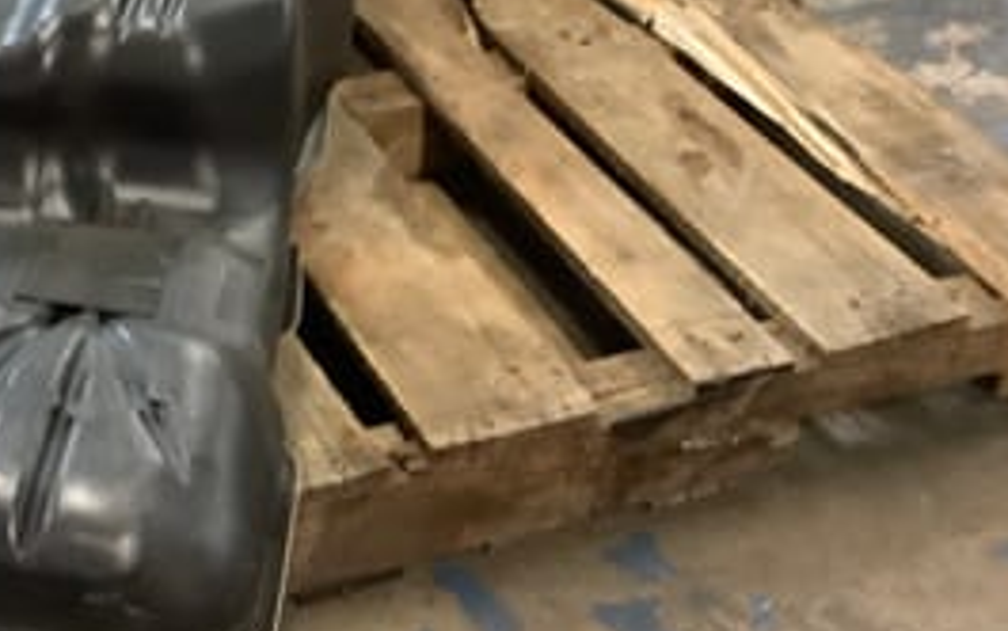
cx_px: 107
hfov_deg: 31.5
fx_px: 1704
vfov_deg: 20.9
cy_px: 211
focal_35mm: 62
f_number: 2.4
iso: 640
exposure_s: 1/25
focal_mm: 3.3
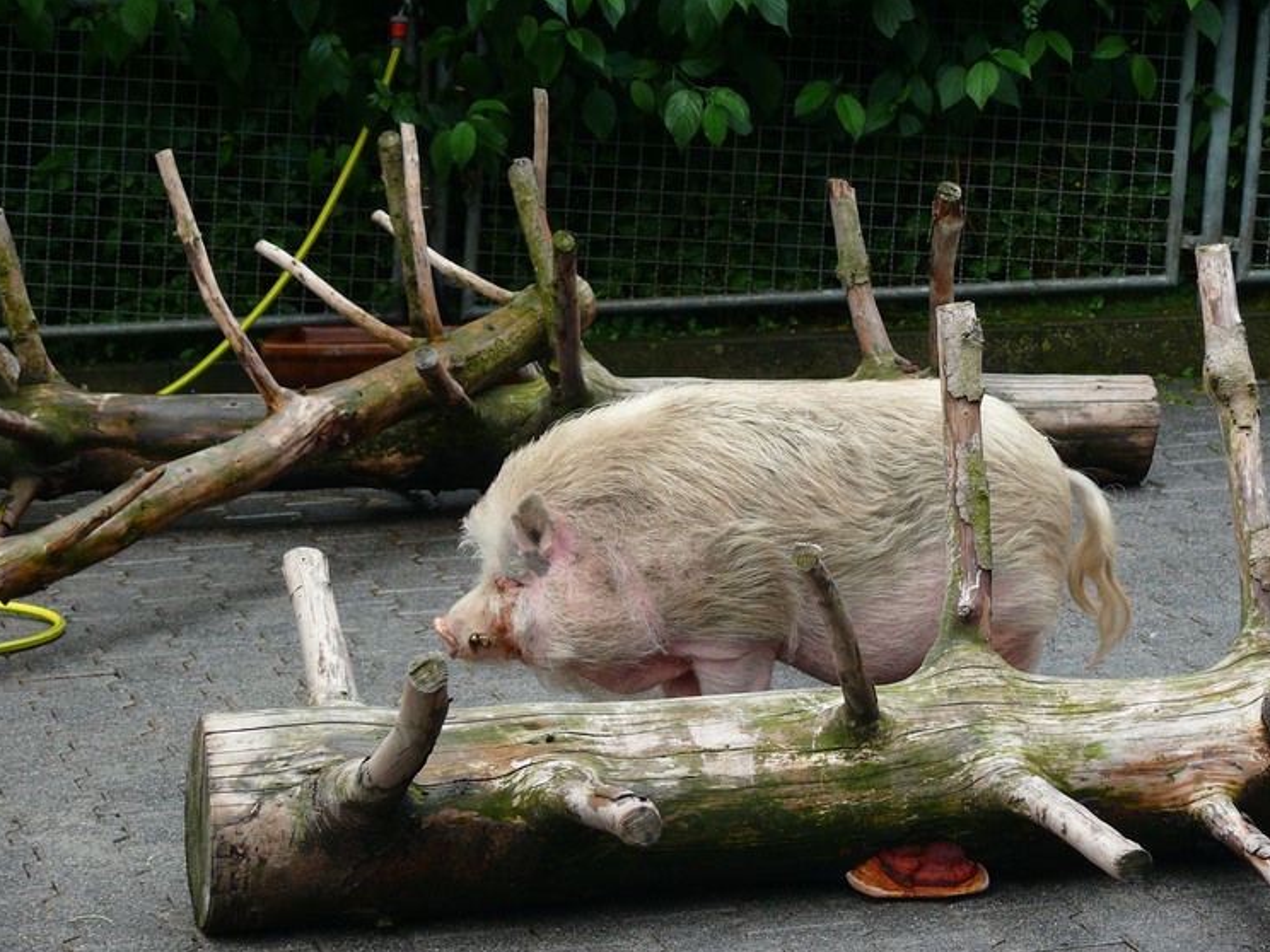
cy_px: 476
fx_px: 4439
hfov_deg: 16.3
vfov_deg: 12.2
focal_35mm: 121
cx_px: 632
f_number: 3.6
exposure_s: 1/100
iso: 100
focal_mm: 25.3
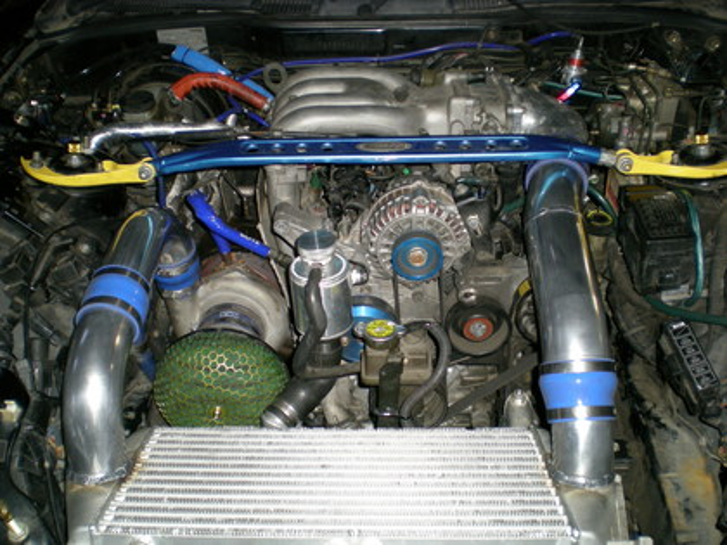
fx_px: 798
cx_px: 364
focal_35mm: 38
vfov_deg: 37.7
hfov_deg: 49.0
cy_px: 272
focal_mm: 6.3
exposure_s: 1/60
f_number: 3.1
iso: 128
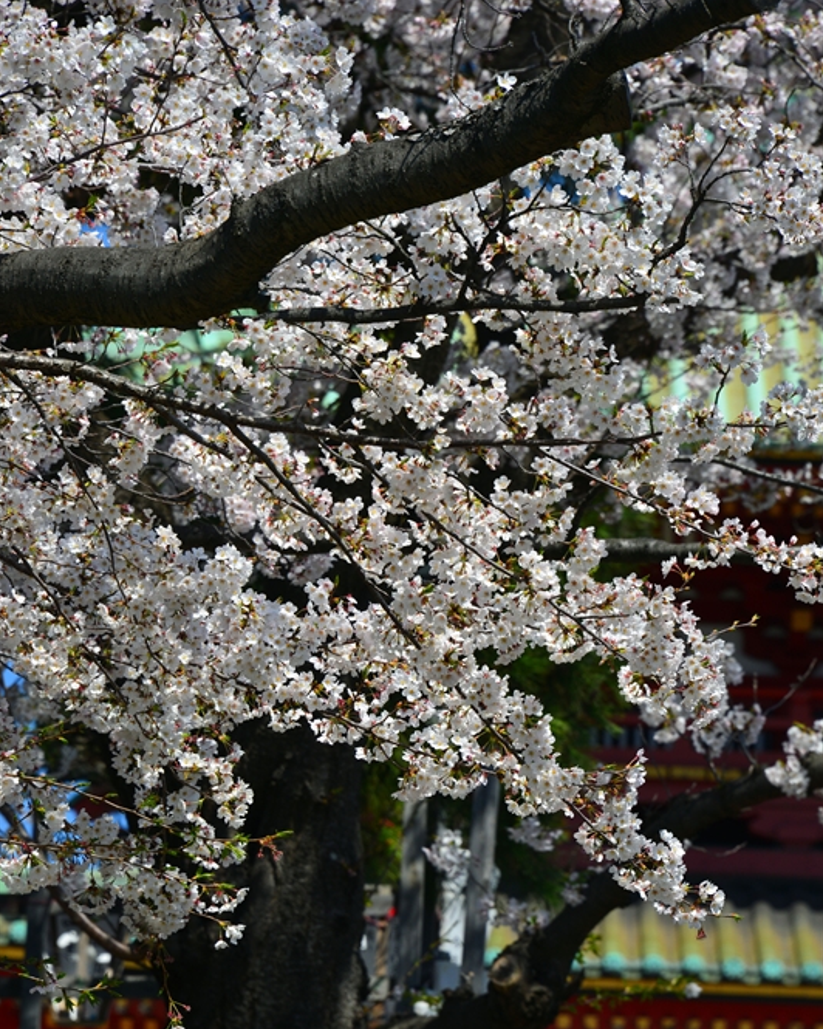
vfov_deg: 5.7
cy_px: 600
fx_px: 10322
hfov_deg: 4.6
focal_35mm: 339
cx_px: 412
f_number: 13
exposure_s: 1/640
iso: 400
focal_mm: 300
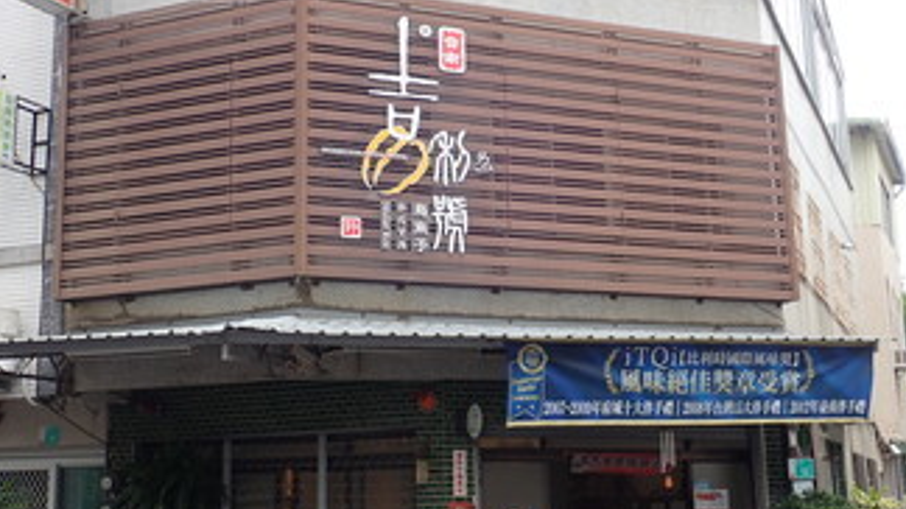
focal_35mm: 53
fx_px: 1273
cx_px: 425
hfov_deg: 39.2
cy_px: 193
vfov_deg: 22.6
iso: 100
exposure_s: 1/250
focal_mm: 6.42
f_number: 3.5
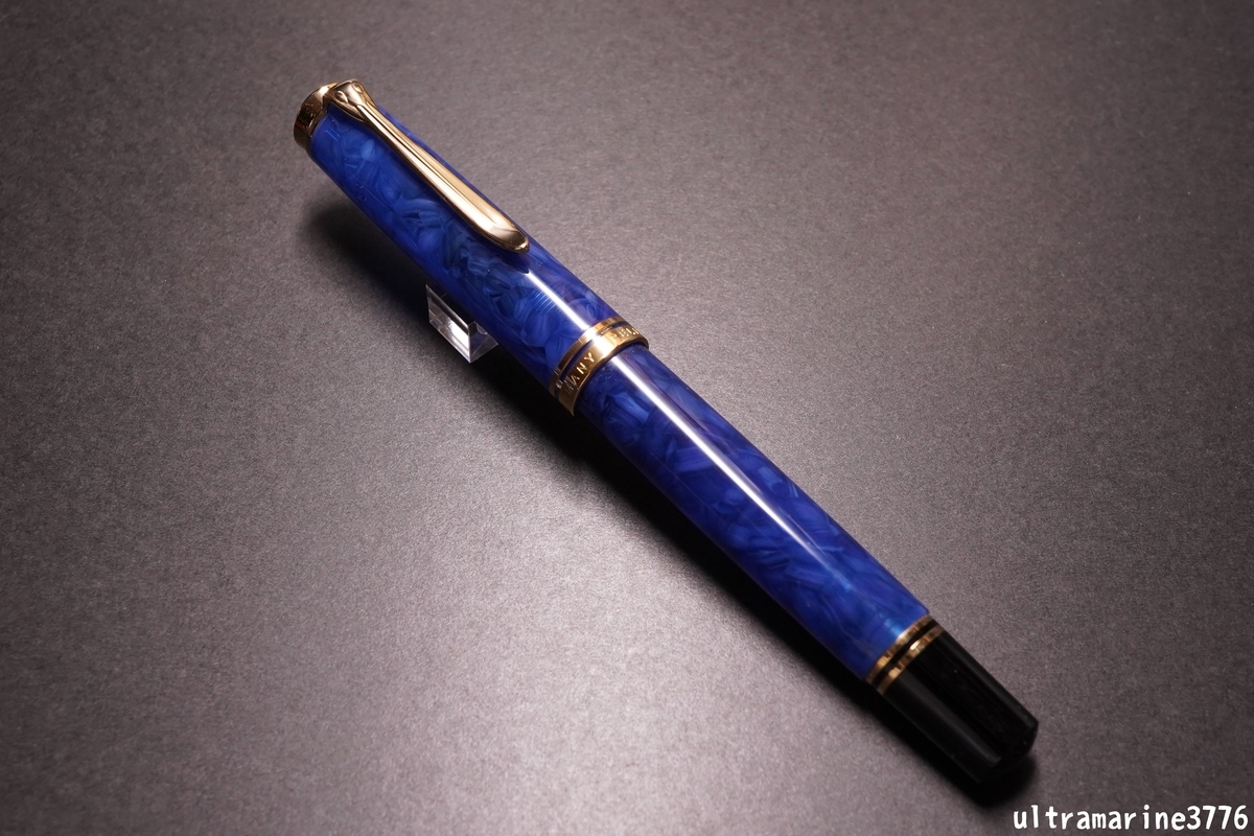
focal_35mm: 45
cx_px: 627
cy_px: 418
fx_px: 1567
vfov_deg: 29.9
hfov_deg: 43.6
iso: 1600
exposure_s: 1/50
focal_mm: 30
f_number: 9
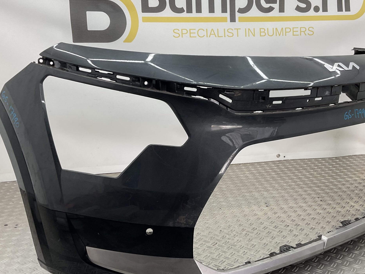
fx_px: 422
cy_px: 134
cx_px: 210
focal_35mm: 40
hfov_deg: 46.6
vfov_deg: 36.0
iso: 25
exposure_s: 1/120
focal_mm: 3
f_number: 1.8
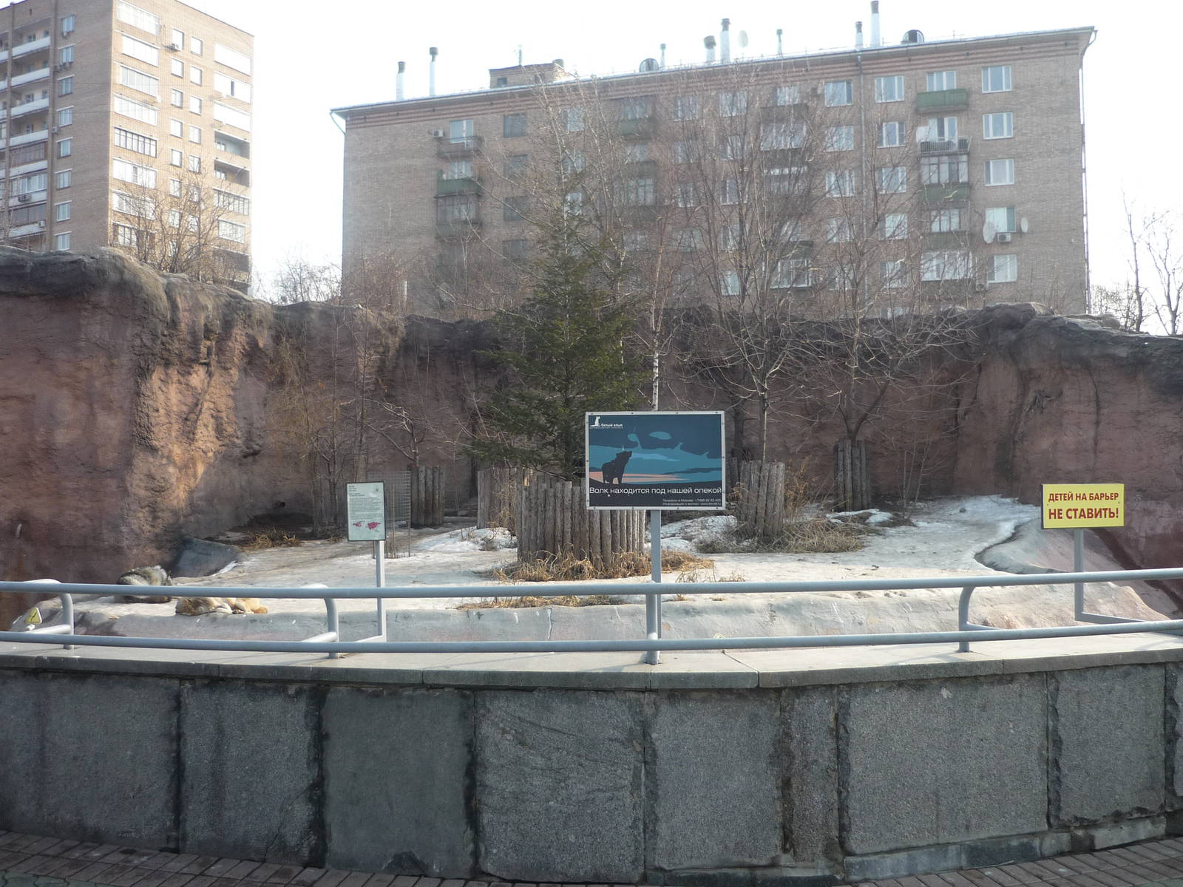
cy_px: 444
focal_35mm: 33
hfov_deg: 55.4
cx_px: 592
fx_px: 1128
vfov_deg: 42.9
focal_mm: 5.5
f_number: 2.8
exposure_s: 1/500
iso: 100
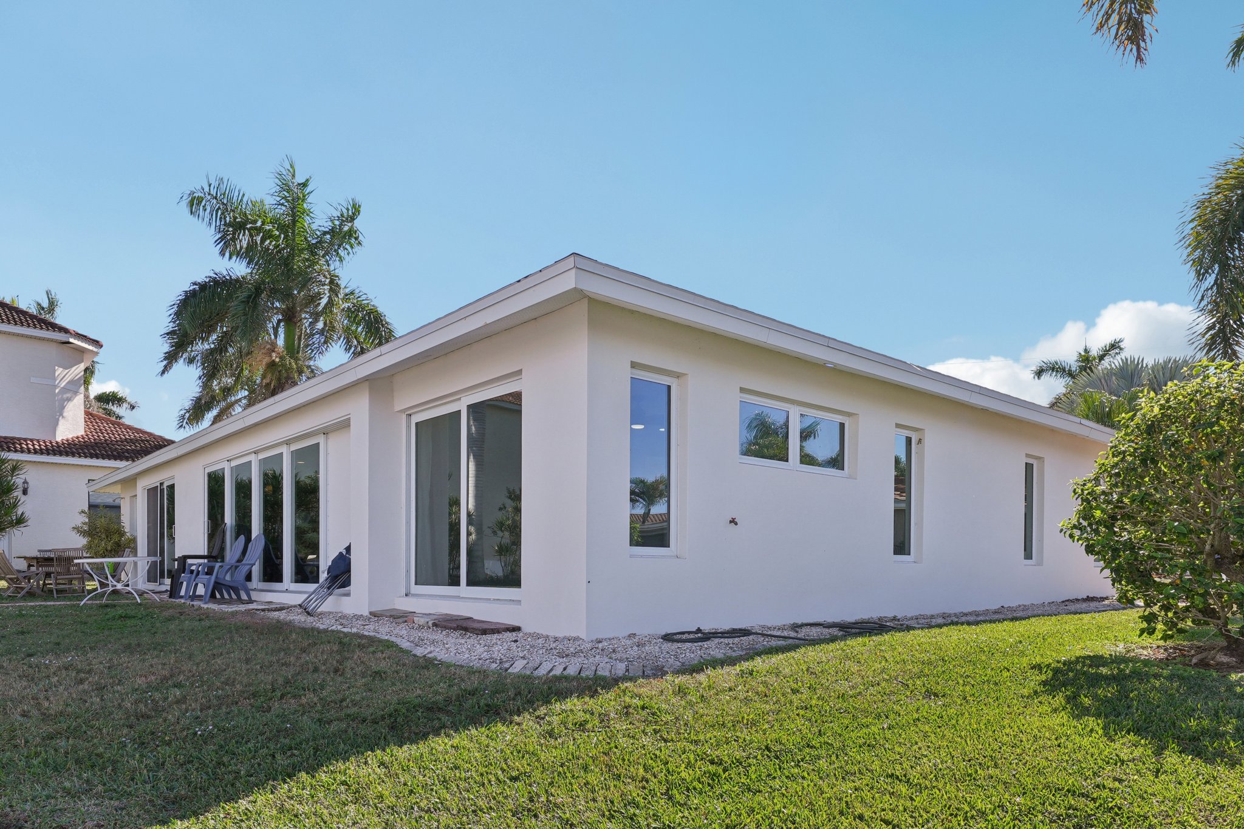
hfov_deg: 81.2
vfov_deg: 59.5
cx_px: 622
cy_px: 414
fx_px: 726
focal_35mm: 21
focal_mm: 14
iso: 50
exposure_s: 1/100
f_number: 8
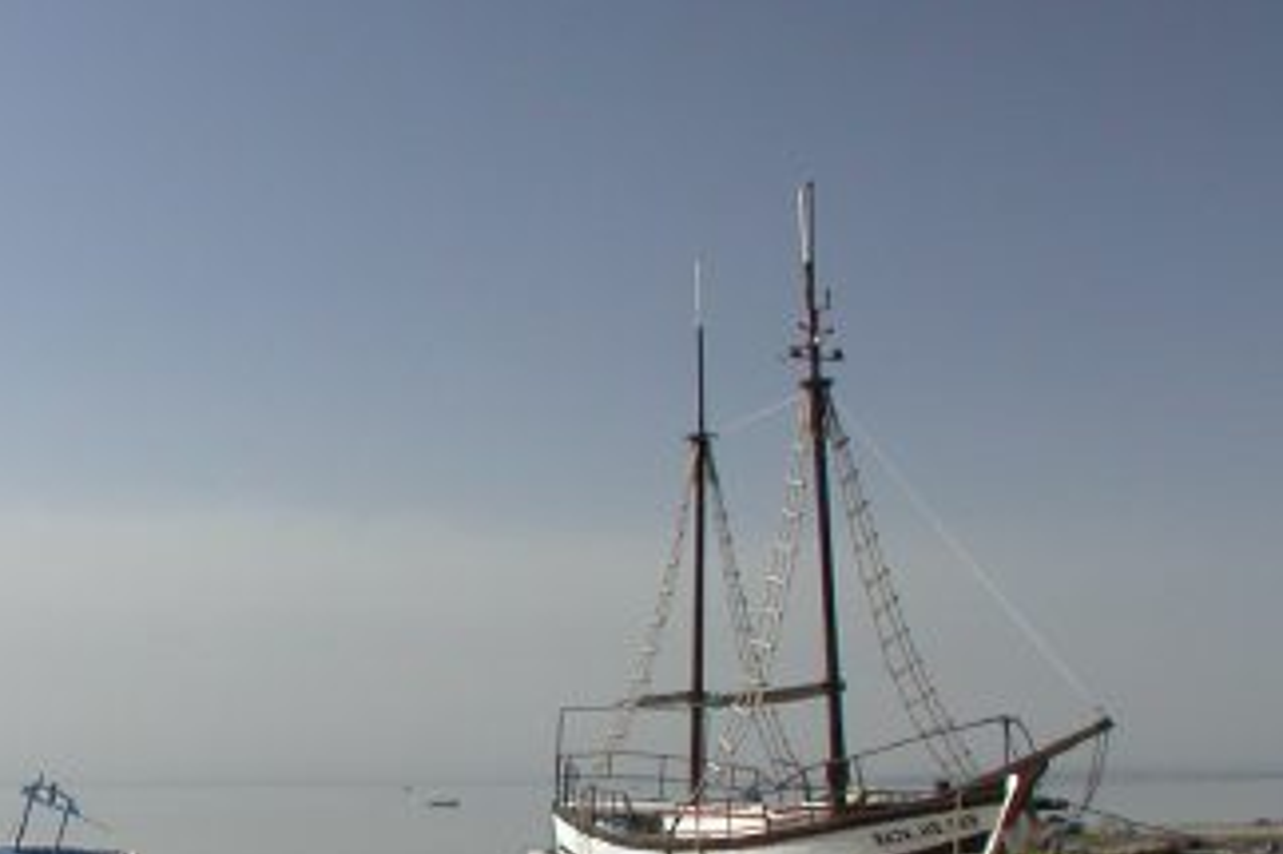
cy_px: 485
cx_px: 83
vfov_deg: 13.9
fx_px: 3491
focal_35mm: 98
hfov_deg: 20.3
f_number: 6
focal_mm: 7.85
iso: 100
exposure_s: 1/203
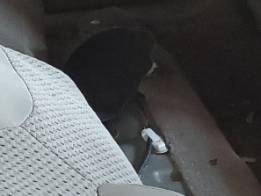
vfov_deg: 10.6
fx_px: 1056
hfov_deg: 14.0
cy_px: 158
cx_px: 59
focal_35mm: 140
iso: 338
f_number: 1.5
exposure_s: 1/40
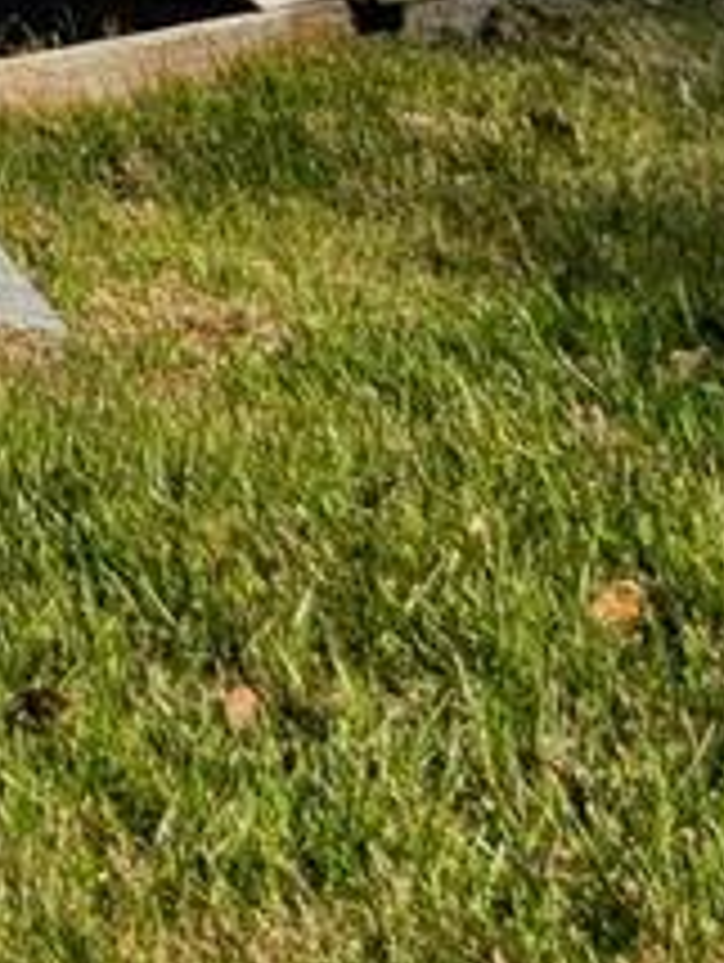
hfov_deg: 8.1
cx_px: -1160
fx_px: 4592
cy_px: -1832
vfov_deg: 9.6
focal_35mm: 165
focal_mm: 6.3
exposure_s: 1/2049
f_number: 1.7
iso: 10
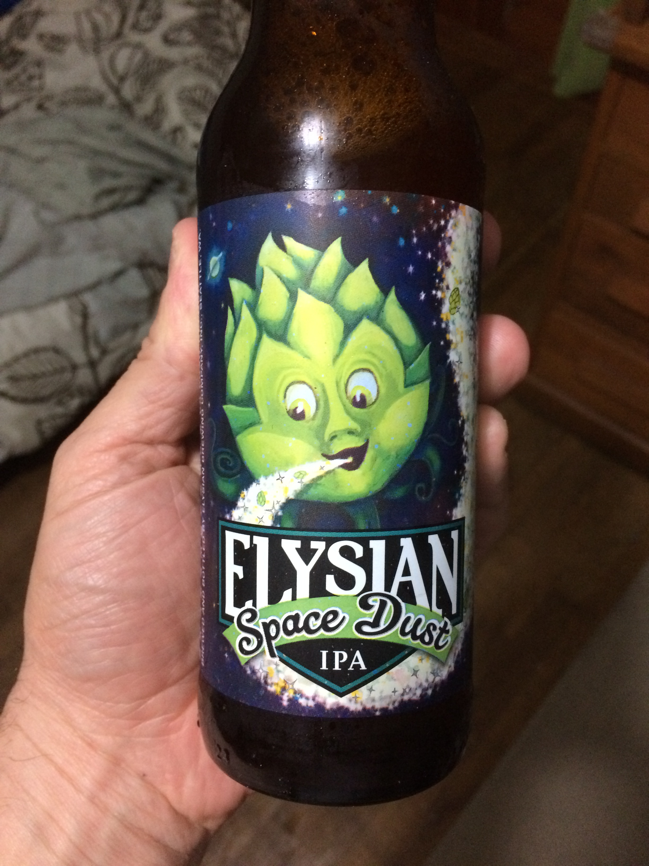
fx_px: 725
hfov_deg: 48.2
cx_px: 324
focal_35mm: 29
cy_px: 433
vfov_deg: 61.7
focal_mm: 4.15
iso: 320
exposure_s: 1/30
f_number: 2.2
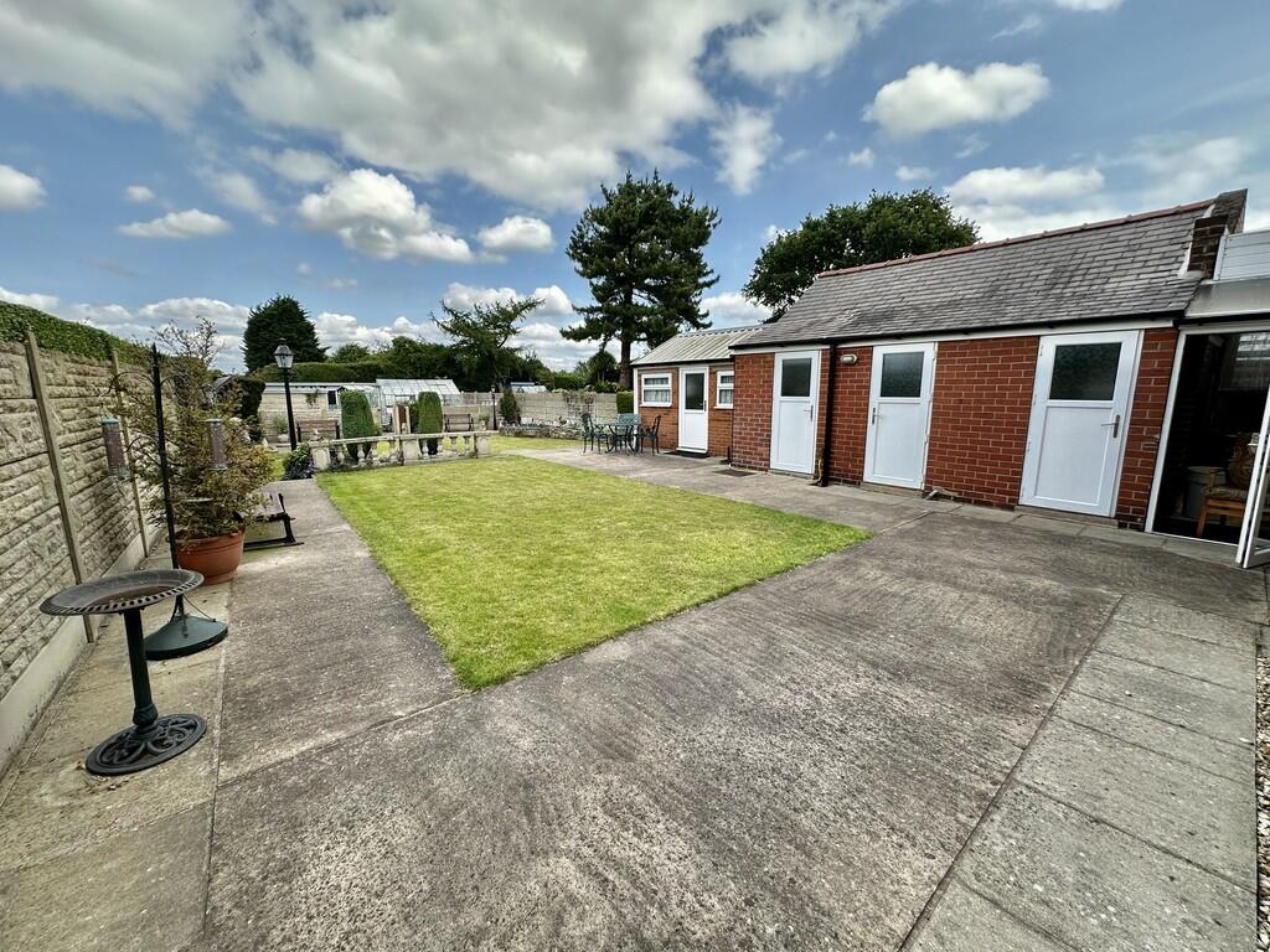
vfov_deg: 85.7
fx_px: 514
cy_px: 476
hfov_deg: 102.1
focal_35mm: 14
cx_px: 635
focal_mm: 2.22
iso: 40
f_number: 2.2
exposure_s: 1/764
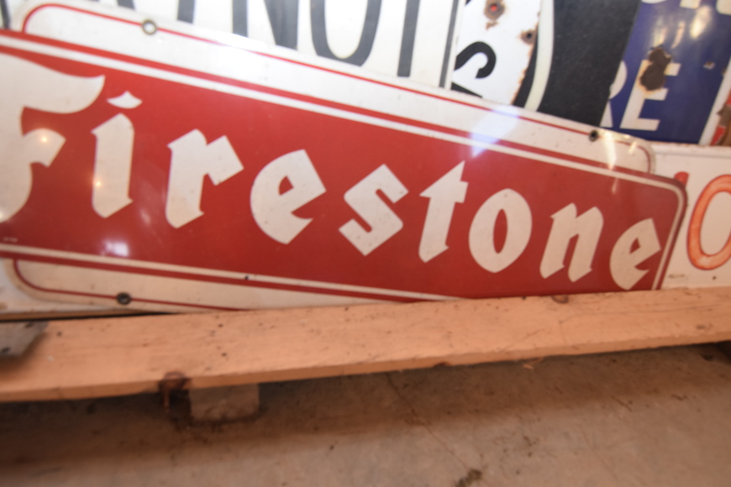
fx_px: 426
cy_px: 244
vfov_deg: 59.5
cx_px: 366
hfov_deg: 81.2
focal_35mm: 21
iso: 800
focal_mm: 14
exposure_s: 1/60
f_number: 4
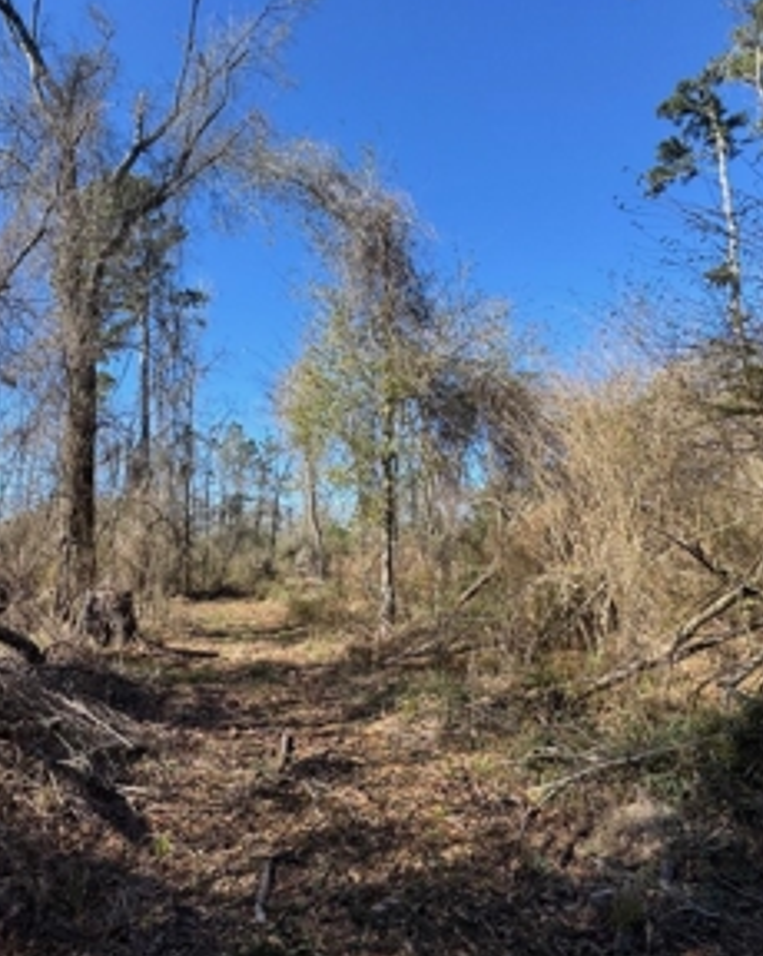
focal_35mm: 19
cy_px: 491
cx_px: 302
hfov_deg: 70.0
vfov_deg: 83.3
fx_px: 537
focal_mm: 2.22
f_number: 2.2
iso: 40
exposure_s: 1/720
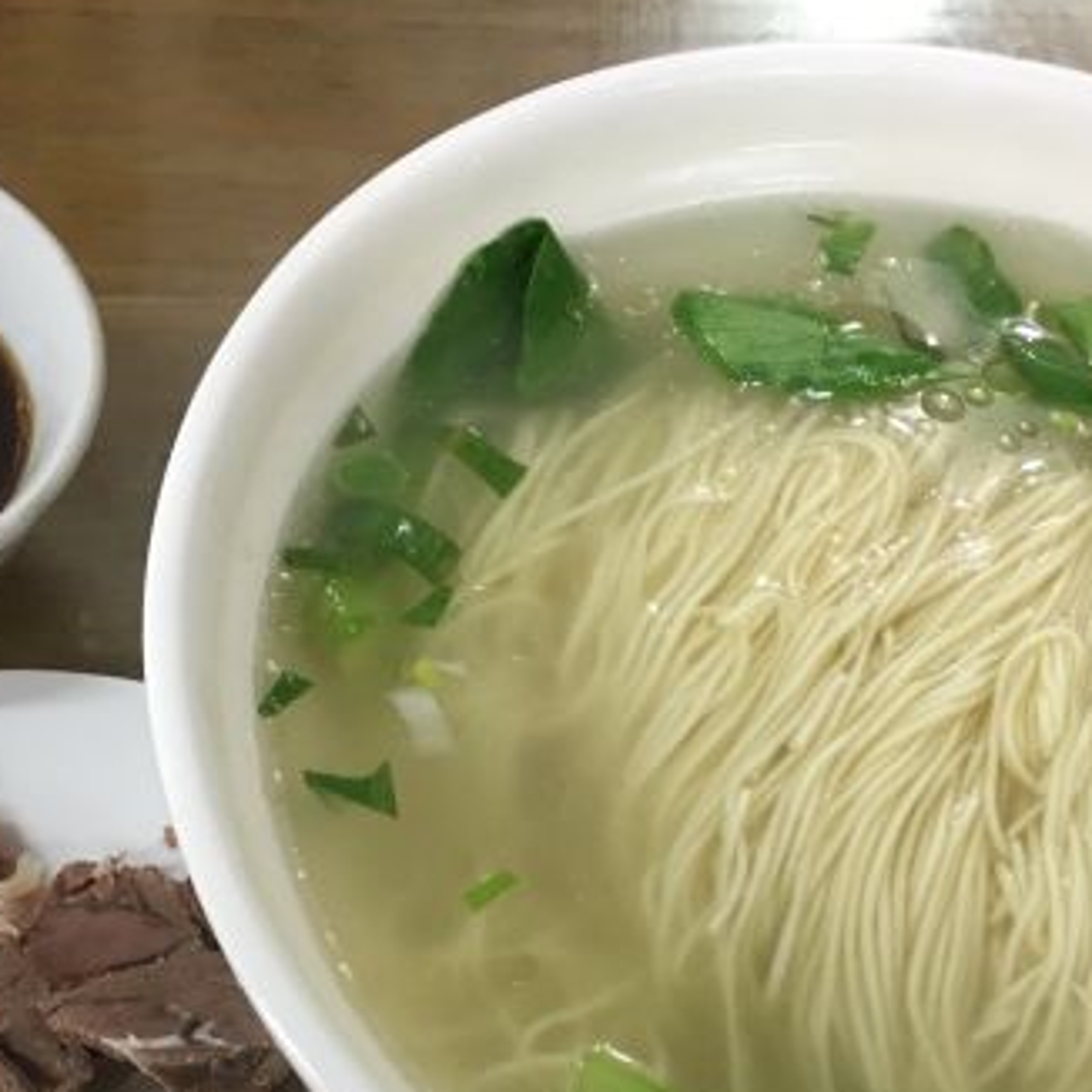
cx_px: 479
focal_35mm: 55
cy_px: 869
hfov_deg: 31.1
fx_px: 1963
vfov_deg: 30.4
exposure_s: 1/17
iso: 80
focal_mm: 4.15
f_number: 2.2
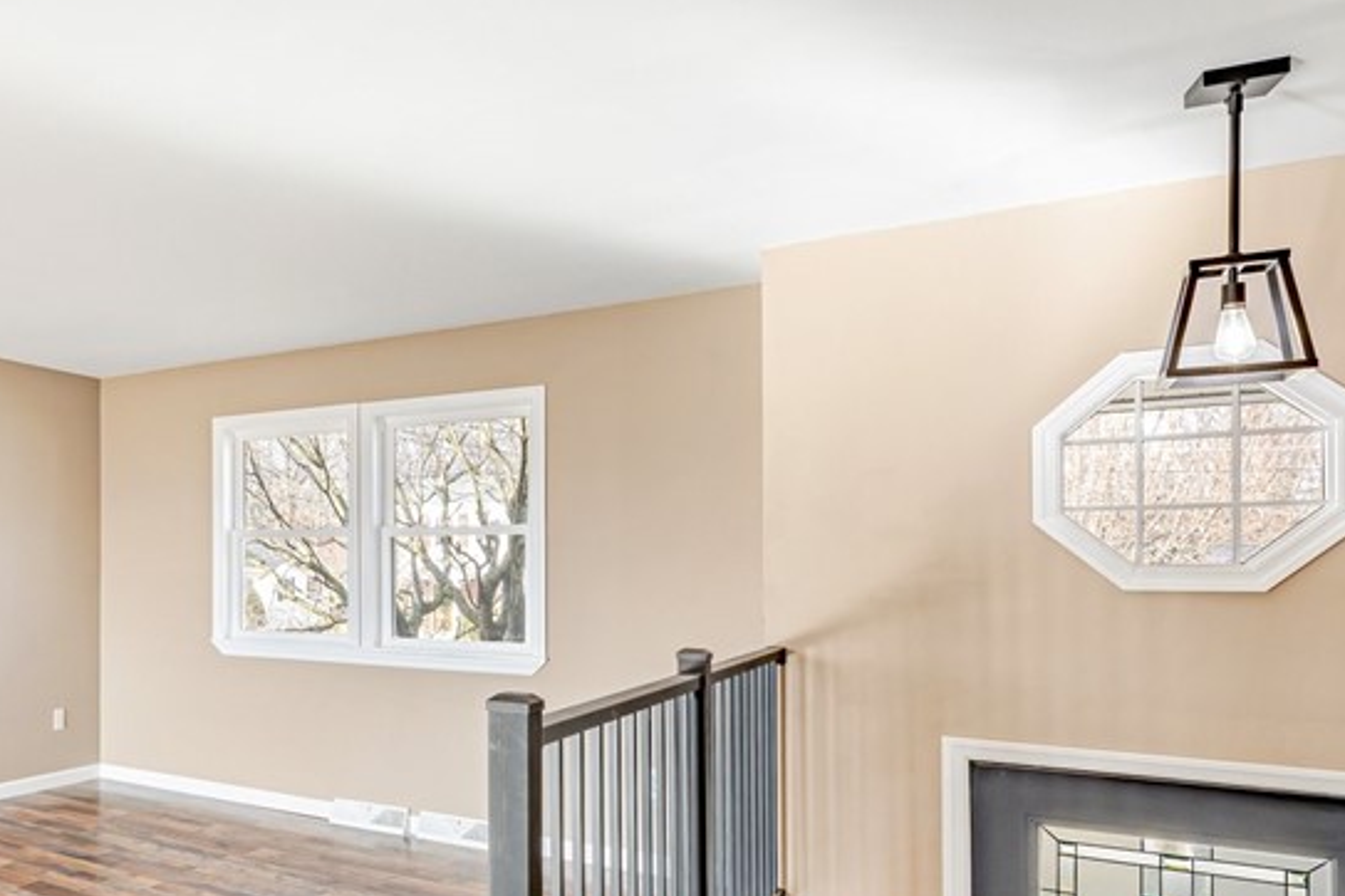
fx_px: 1046
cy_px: 559
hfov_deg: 57.6
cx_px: 172
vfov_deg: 46.0
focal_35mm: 28
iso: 50
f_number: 11
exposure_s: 1/20
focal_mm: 14
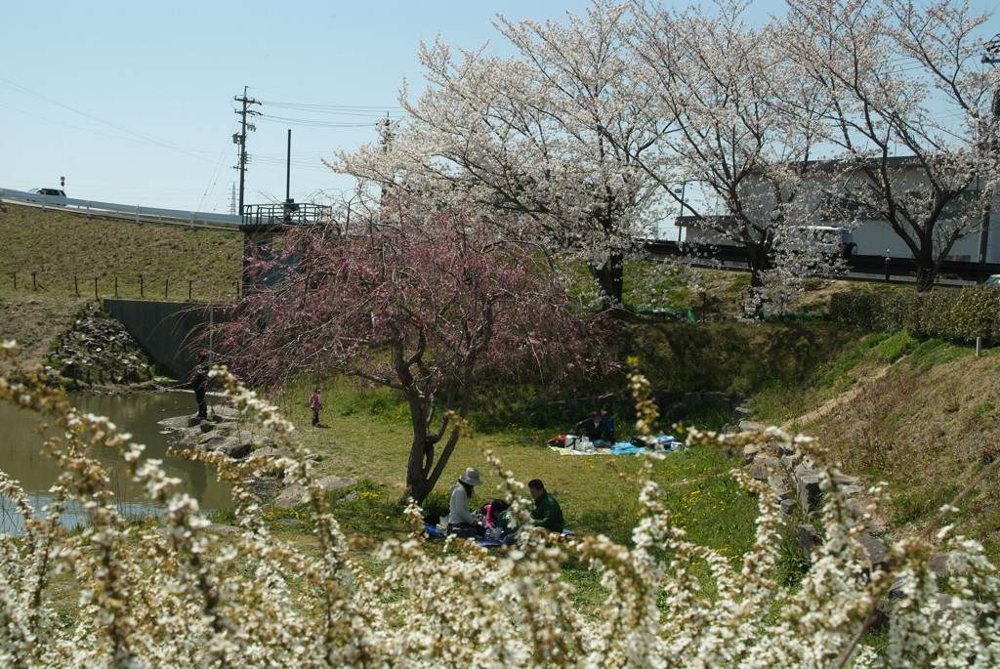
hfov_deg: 47.4
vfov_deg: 32.7
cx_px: 500
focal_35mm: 41
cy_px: 334
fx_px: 1140
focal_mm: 27
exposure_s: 1/350
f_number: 9.5
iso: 200
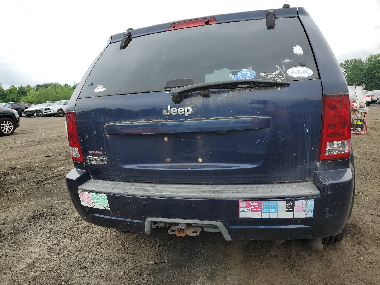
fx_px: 285
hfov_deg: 67.3
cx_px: 190
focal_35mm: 26
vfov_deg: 53.1
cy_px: 142
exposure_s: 1/1000
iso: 50
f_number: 1.5
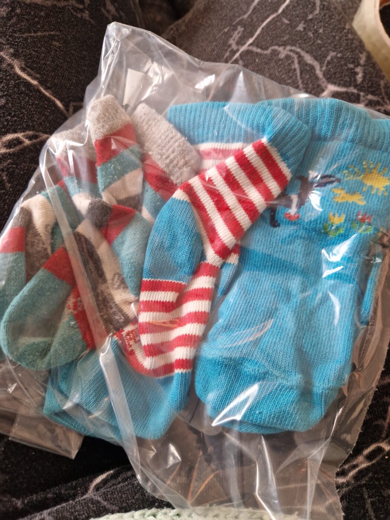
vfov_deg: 73.9
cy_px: 260
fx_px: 346
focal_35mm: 23
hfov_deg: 58.9
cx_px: 195
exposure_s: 1/50
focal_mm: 5.4
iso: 640
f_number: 1.8
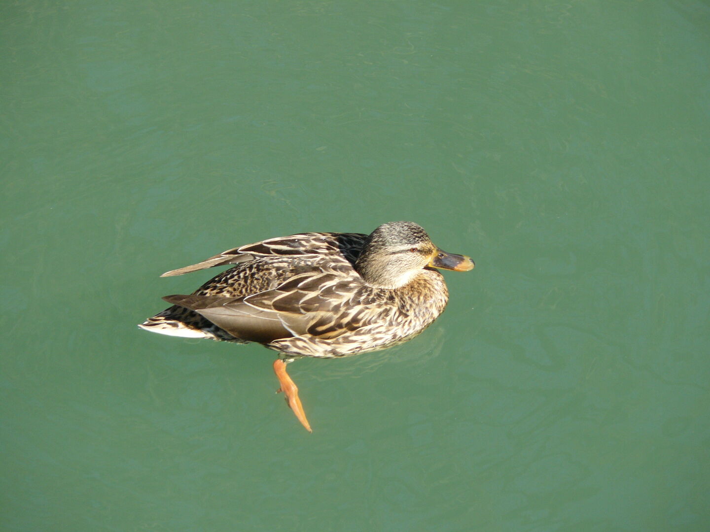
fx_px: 7630
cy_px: 266
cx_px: 355
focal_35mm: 372
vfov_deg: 4.0
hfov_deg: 5.3
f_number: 4
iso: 100
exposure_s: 1/250
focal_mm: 62
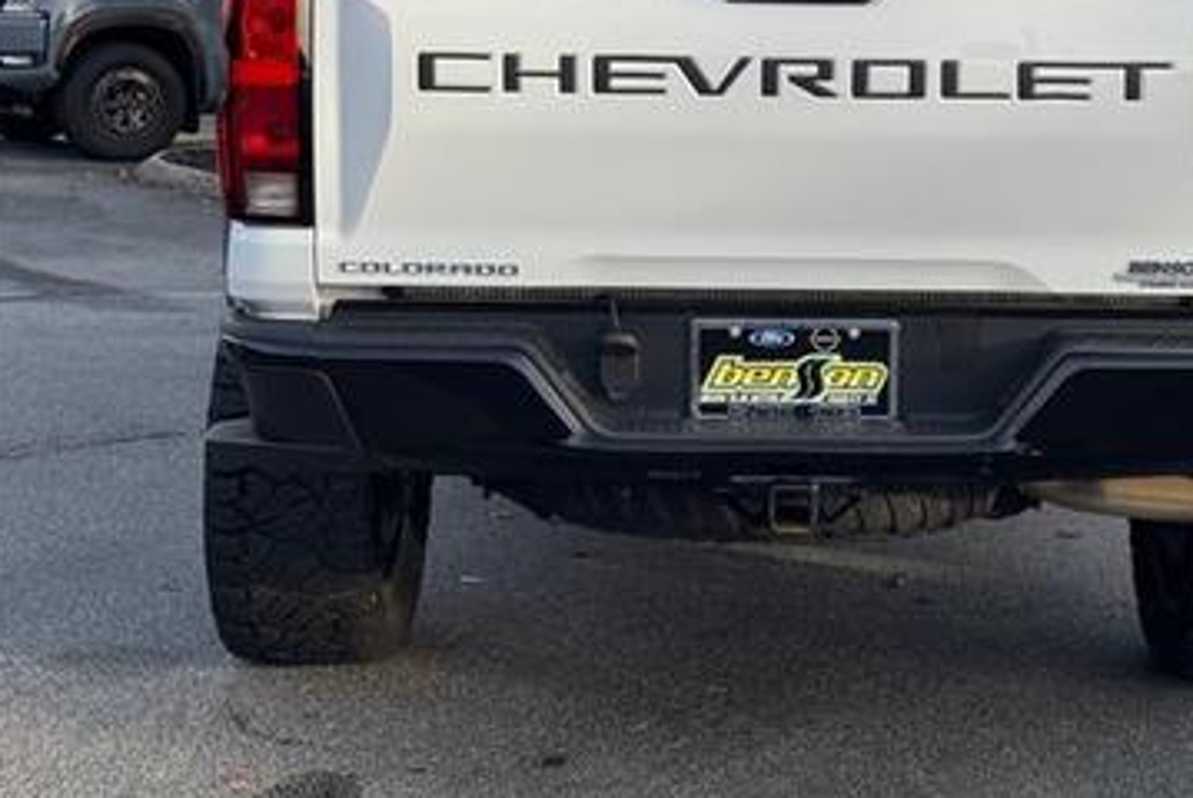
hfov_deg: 28.6
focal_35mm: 70
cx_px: 821
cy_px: 209
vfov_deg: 19.4
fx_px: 2322
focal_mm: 6.76
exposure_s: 1/1724
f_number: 1.78
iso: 64
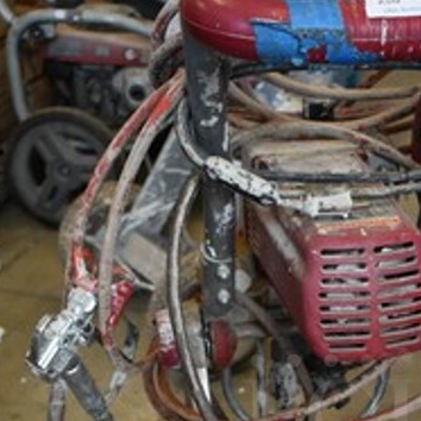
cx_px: 331
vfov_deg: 21.3
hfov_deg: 21.7
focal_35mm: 79
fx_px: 1087
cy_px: 409
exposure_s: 1/160
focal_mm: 24
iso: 800
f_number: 3.8
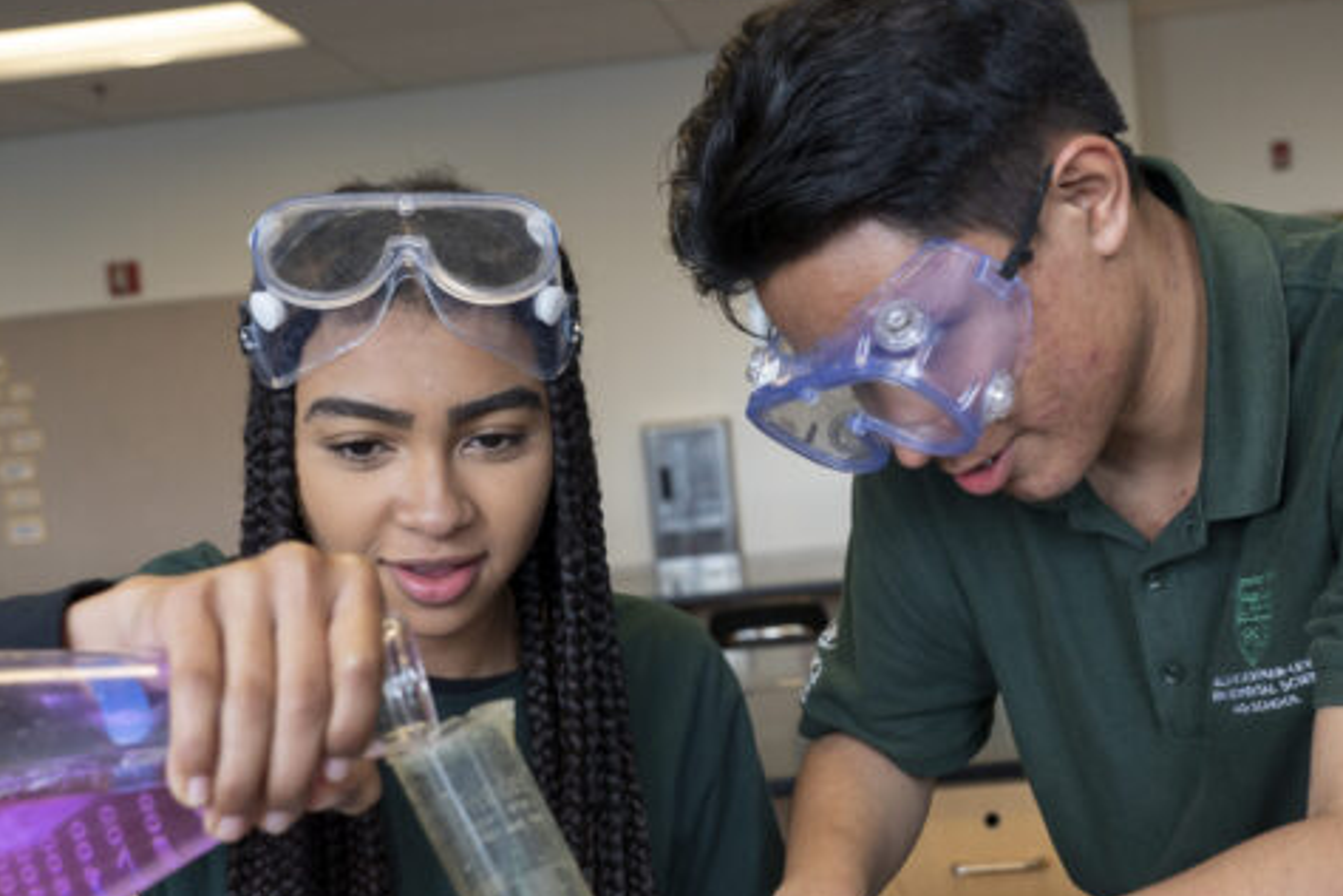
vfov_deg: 27.9
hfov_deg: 41.1
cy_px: 574
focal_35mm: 48
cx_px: 734
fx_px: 1791
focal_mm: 35
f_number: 5
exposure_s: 1/250
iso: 2000
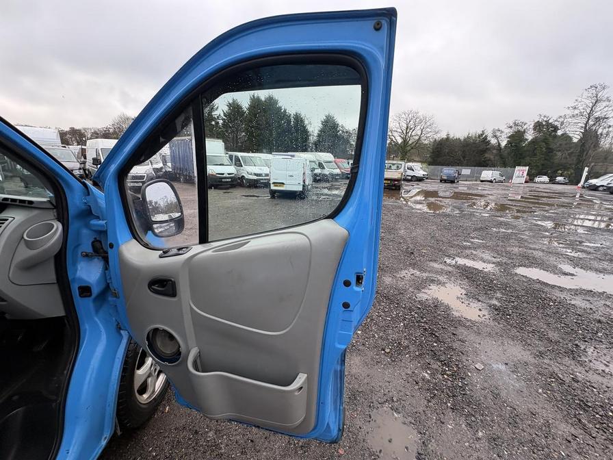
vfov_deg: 85.7
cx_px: 306
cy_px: 230
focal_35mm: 14
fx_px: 248
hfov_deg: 102.1
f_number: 2.2
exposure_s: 1/99
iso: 50
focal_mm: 2.22
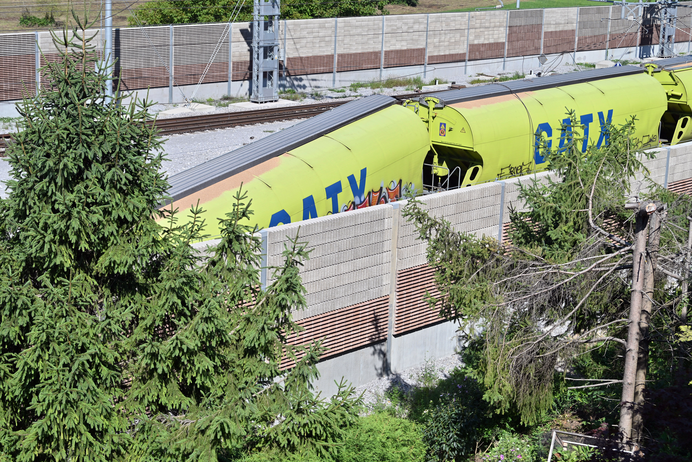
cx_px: 346
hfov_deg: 28.8
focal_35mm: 70
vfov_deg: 19.5
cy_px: 231
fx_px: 1345
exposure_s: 1/2000
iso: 160
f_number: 5.6
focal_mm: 70
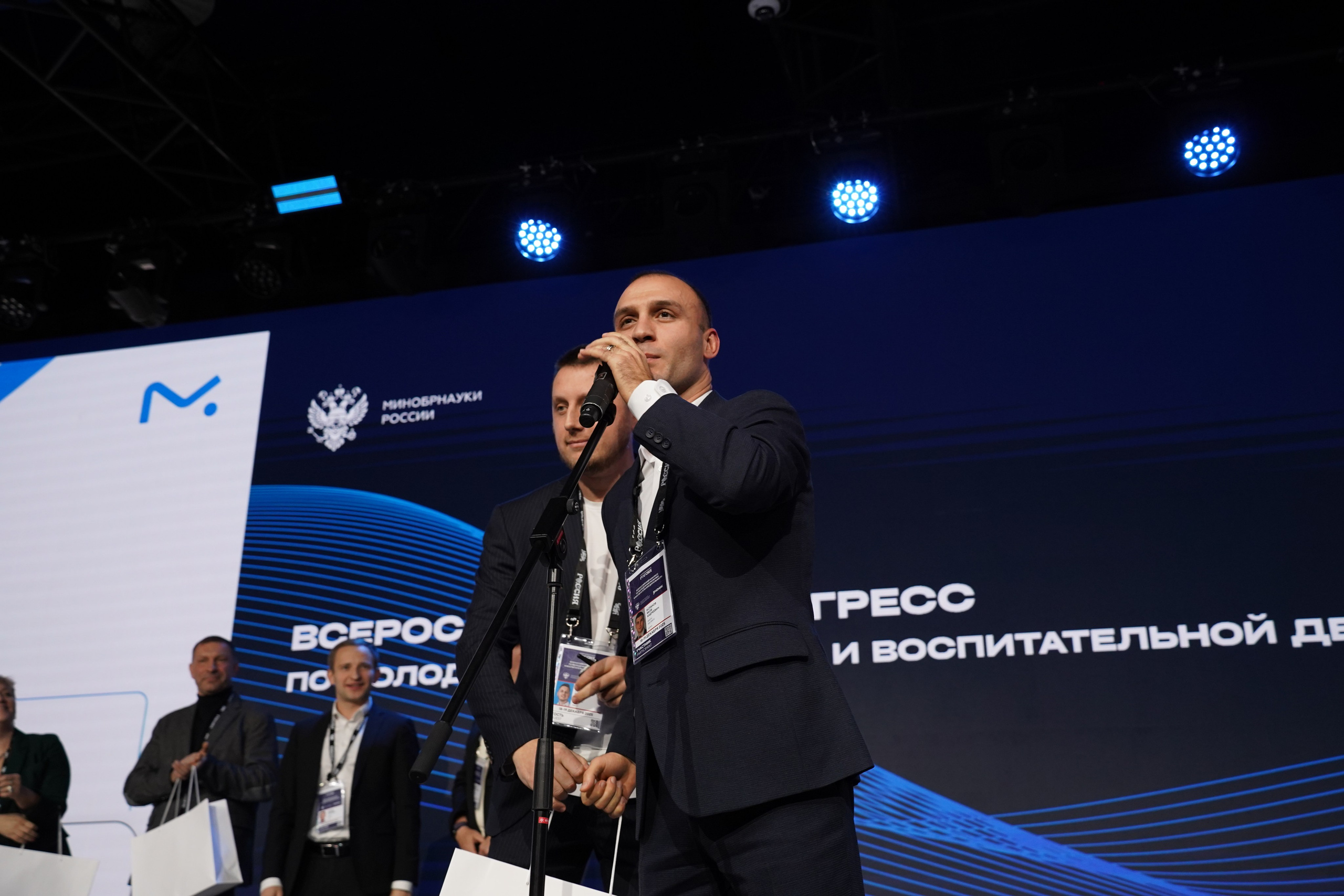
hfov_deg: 54.4
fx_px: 1307
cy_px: 448
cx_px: 672
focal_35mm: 35
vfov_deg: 37.9
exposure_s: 1/160
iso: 1600
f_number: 5
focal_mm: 35
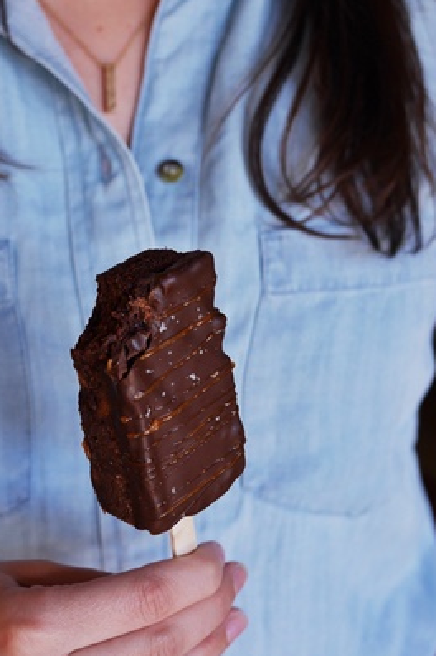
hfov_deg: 21.4
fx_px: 1146
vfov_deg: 31.9
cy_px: 287
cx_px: 117
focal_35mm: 63
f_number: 2.8
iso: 200
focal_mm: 20
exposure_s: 1/160
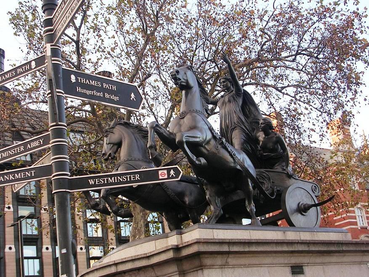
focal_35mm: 56
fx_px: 597
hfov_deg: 34.3
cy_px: 138
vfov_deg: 26.1
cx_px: 184
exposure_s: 1/47
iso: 50
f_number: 3.3
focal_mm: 8.5
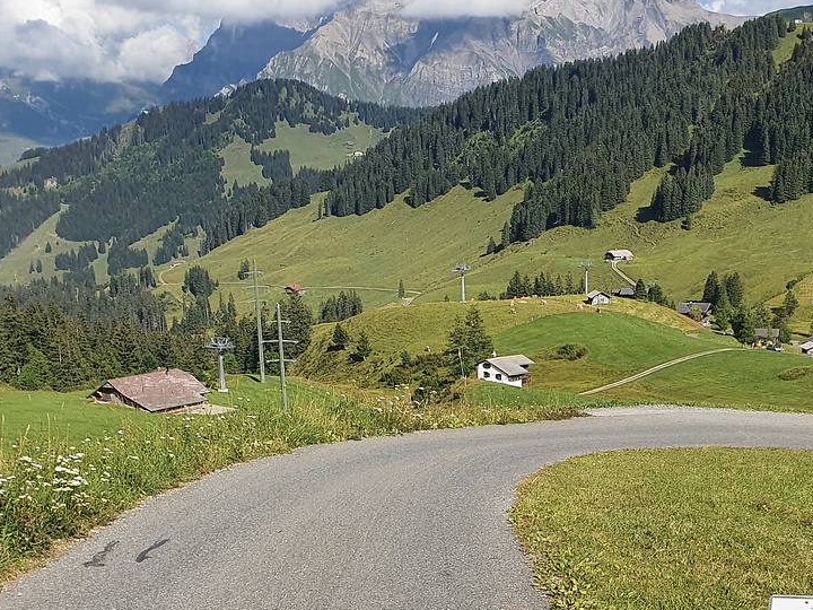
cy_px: 468
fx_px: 1221
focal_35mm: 52
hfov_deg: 36.2
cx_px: 583
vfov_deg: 27.6
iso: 50
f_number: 2.4
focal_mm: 4.32
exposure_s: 1/1856
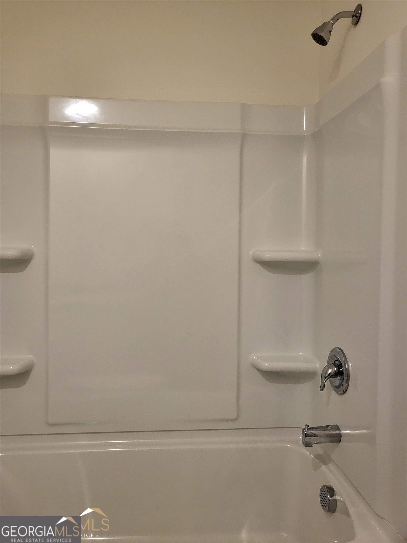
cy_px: 272
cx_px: 204
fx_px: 408
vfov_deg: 67.3
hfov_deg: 53.1
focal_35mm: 26
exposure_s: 1/120
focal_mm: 4.25
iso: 250
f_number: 1.8
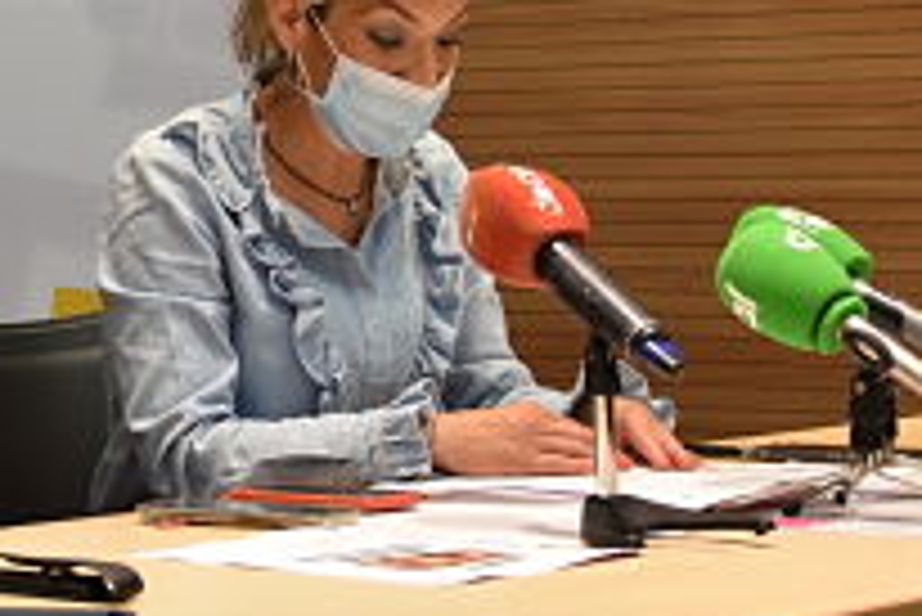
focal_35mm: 136
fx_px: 3485
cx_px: 56
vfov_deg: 10.0
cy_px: -43
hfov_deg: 14.9
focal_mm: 28
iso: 800
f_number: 4.5
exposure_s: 1/80
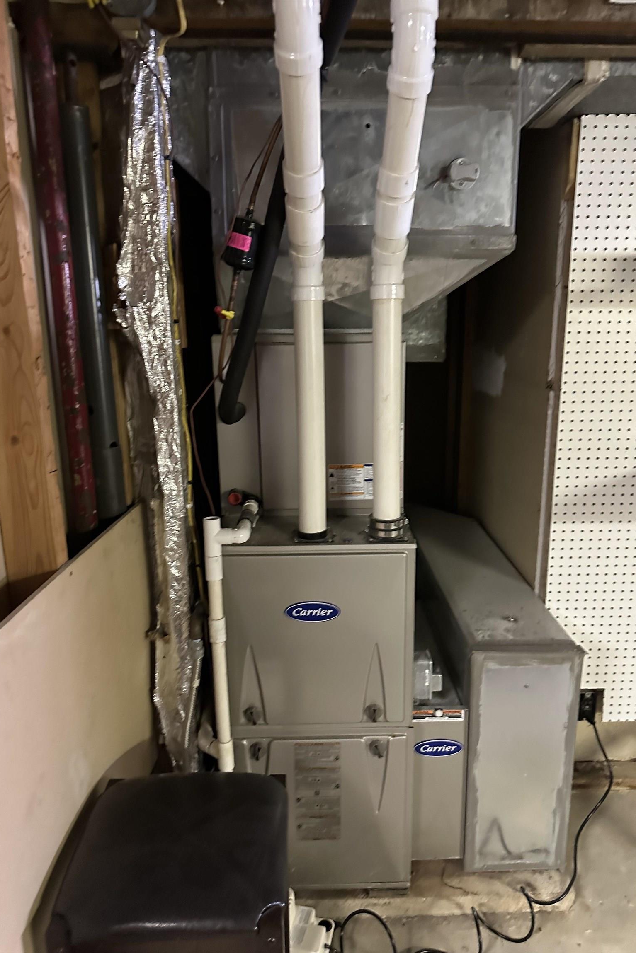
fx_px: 662
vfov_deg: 71.5
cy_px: 476
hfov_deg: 51.3
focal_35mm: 25
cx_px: 333
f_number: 1.78
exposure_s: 1/30
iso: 800
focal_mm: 6.86
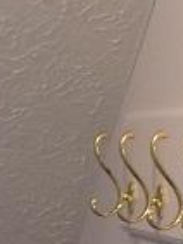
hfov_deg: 7.1
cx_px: -184
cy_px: 388
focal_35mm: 202
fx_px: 1422
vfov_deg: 9.5
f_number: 2.2
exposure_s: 1/45
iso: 32
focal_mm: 4.15
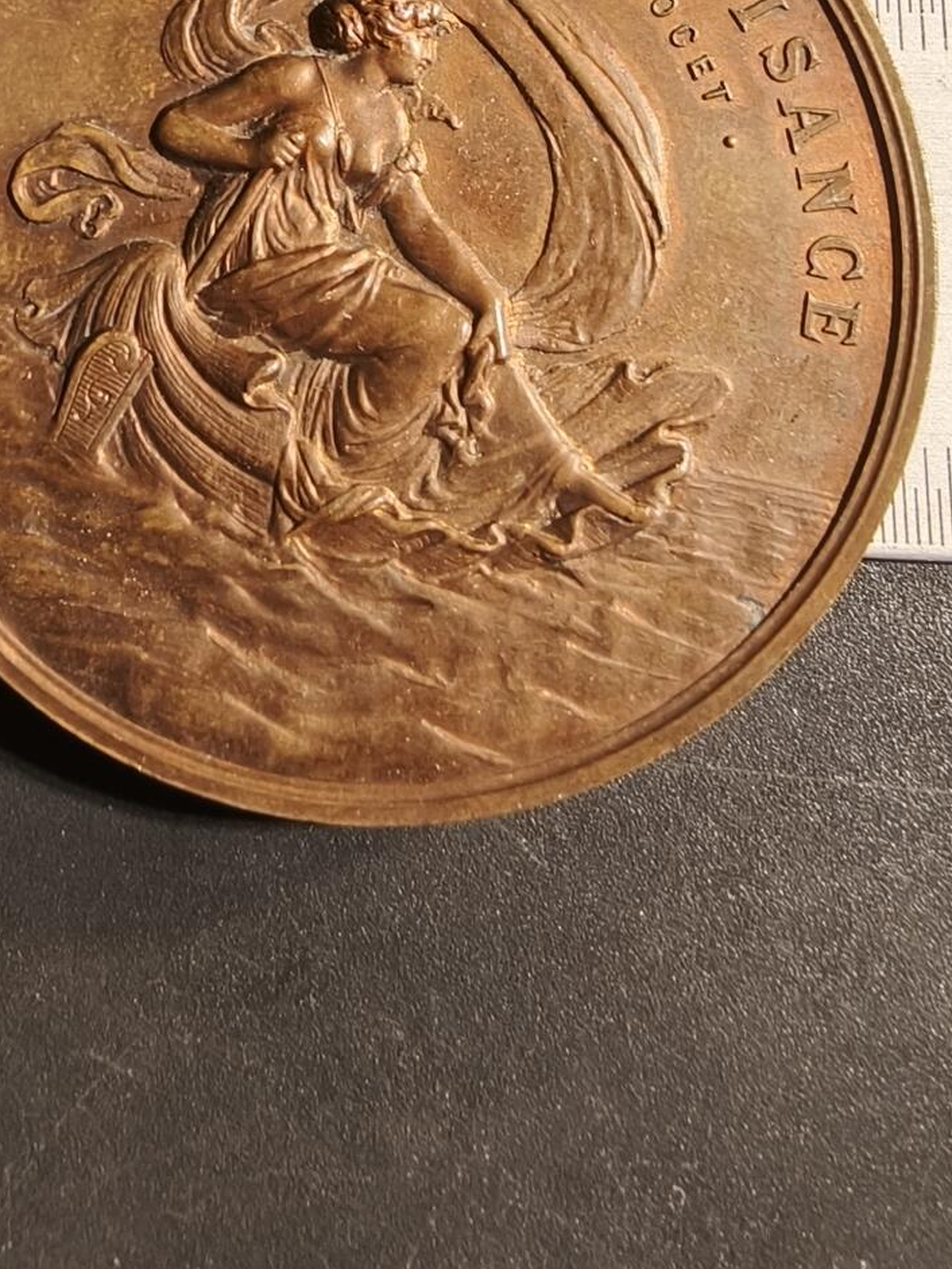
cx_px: 452
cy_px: 392
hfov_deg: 32.9
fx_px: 1613
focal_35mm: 44
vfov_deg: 42.2
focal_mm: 2.32
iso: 125
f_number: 2
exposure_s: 1/50
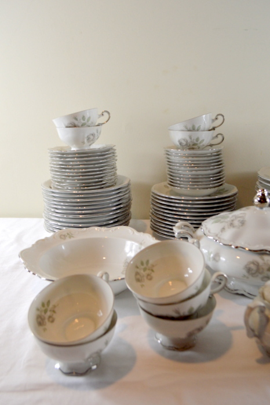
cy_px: 202
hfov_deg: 43.6
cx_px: 135
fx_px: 338
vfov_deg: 62.0
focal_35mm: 30
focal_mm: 20
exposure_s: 1/100
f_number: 5
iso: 400
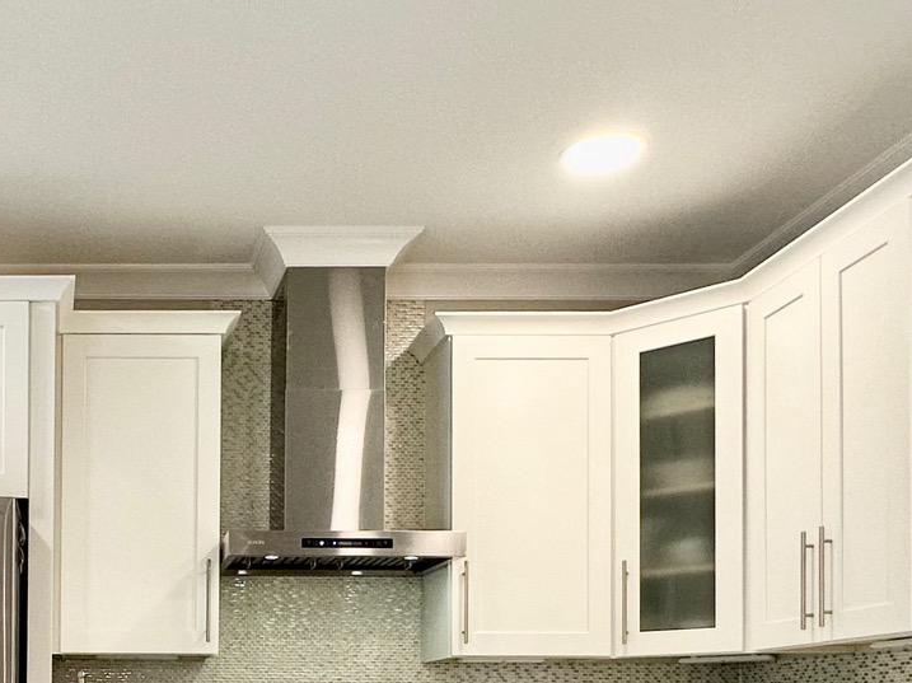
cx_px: 70
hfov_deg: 42.4
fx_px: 1053
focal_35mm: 40
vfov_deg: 31.0
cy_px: 793
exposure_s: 1/120
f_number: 2.2
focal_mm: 2.22
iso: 125
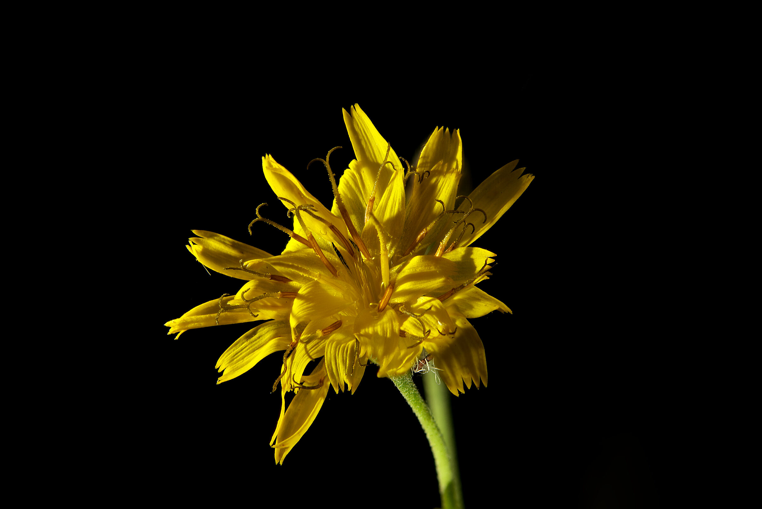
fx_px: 3325
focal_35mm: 157
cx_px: 381
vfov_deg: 8.8
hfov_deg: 13.1
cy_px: 254
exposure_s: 1/8
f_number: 9
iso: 200
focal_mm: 105
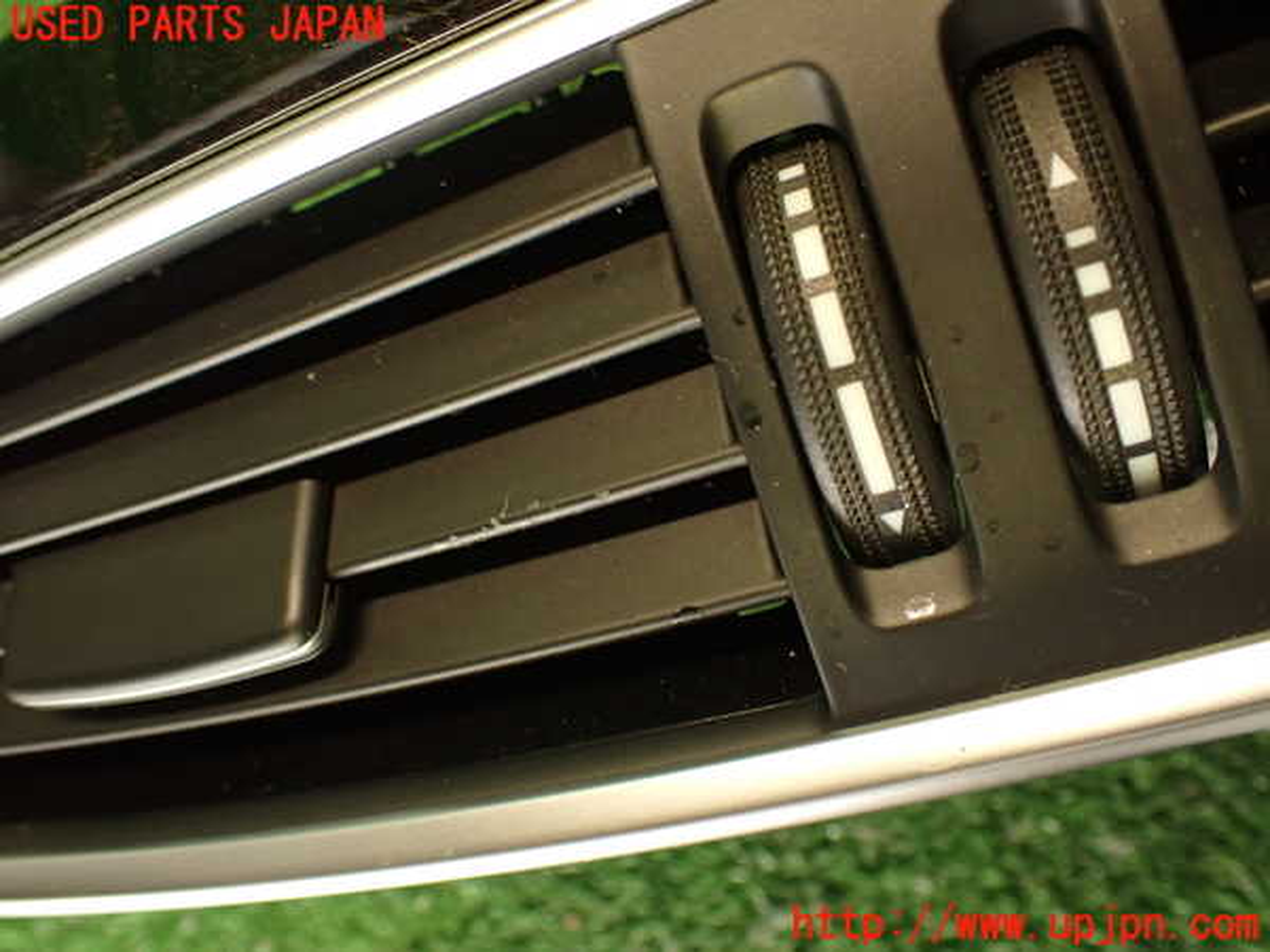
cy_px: 476
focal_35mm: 32
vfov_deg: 44.2
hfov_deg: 56.8
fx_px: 1174
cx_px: 635
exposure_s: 1/30
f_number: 2.4
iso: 320
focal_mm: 5.79
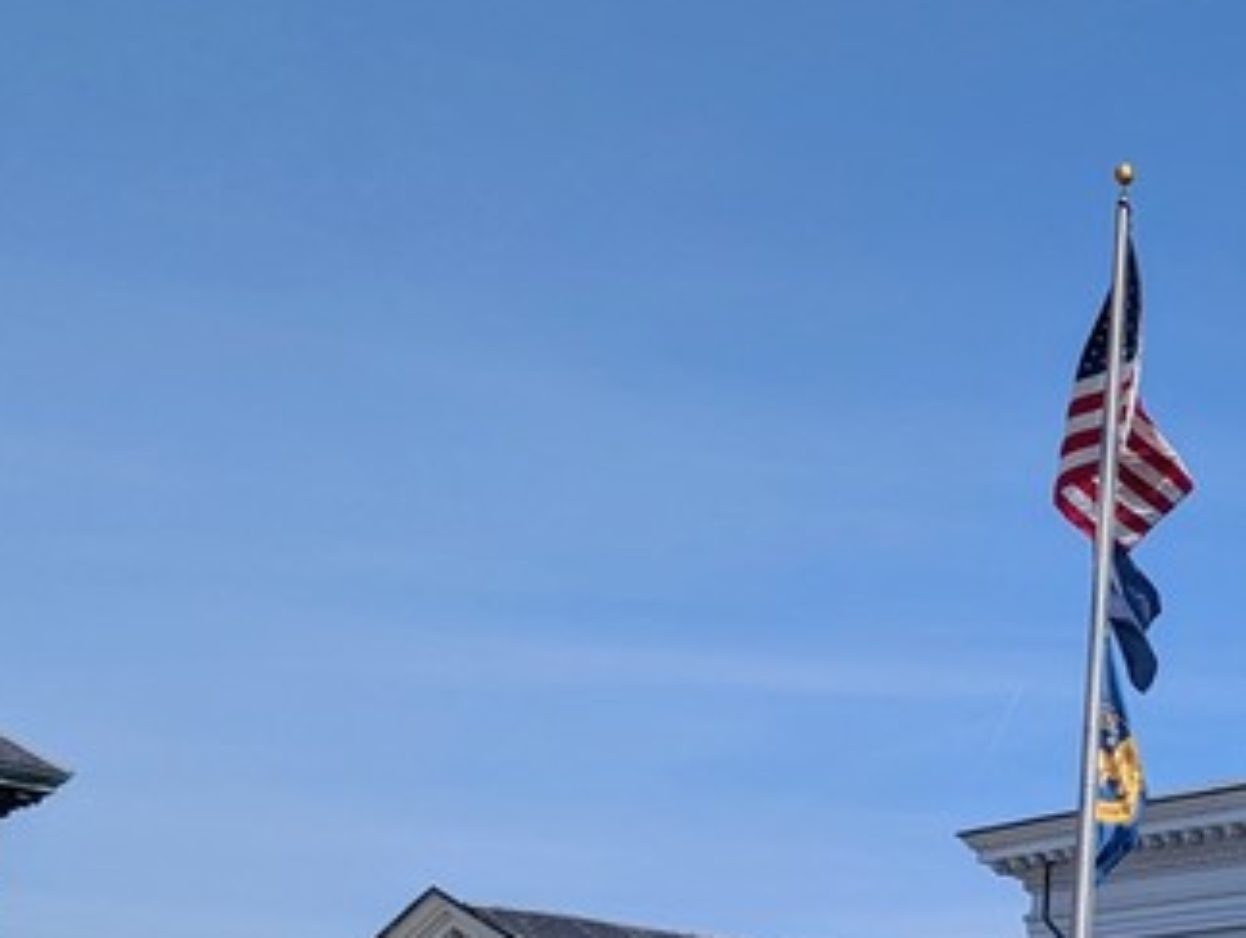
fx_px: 2739
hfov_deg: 22.4
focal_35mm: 76
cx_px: 1701
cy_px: 1214
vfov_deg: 18.1
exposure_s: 1/4184
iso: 44
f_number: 1.85
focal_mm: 6.81
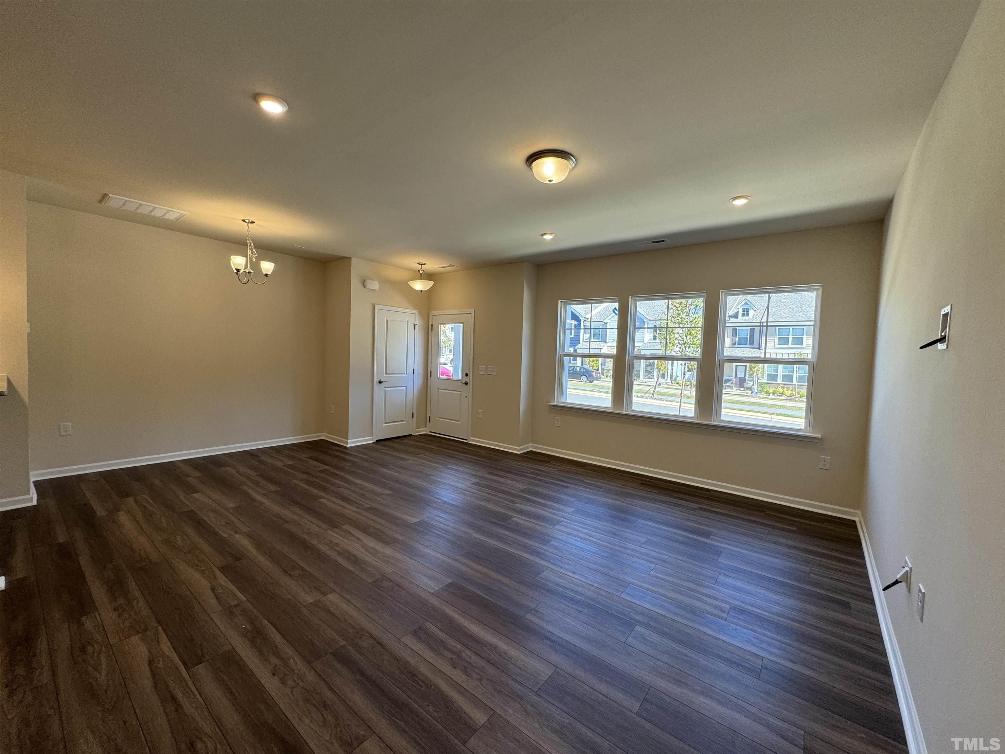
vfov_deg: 85.7
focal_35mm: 14
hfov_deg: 102.1
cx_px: 502
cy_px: 377
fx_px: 406
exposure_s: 1/120
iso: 80
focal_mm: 2.22
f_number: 2.2
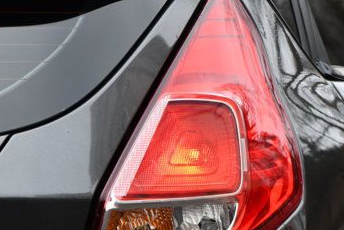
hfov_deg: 8.6
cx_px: 163
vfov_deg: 5.7
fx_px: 2295
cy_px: 136
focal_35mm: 240
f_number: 5.6
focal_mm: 86
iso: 400
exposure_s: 1/250
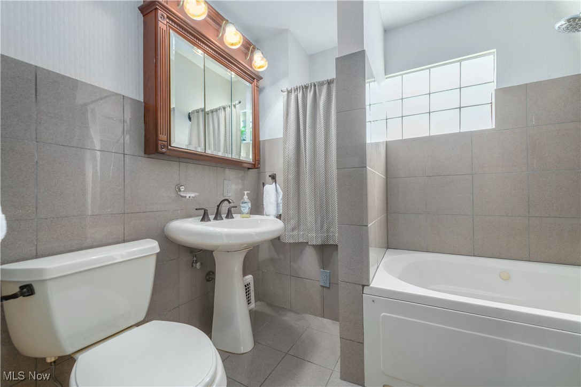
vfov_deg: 81.1
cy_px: 194
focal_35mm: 14
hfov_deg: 104.3
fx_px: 226
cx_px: 290
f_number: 8
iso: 200
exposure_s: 1/60
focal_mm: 14
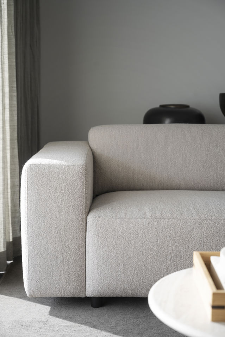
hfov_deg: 22.3
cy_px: 168
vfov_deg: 32.9
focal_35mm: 61
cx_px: 112
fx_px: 572
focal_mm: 61
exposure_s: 1/2
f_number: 4.5
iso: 160
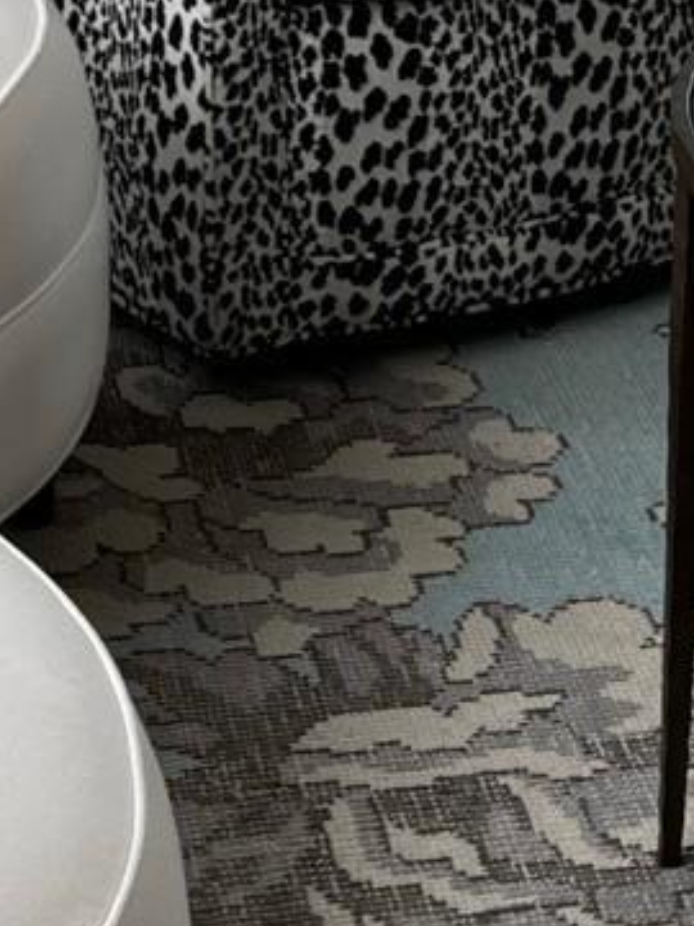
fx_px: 3956
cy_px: -499
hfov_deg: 10.0
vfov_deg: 12.6
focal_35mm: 148
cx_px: 329
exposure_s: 1/232
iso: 32
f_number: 1.6
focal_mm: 5.1
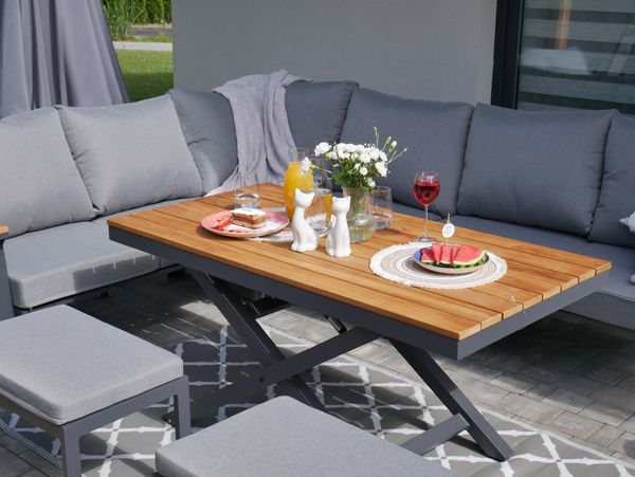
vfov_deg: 29.1
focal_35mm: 50
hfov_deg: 38.2
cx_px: 318
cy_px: 238
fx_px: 918
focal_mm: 25
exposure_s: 1/320
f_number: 9
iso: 200
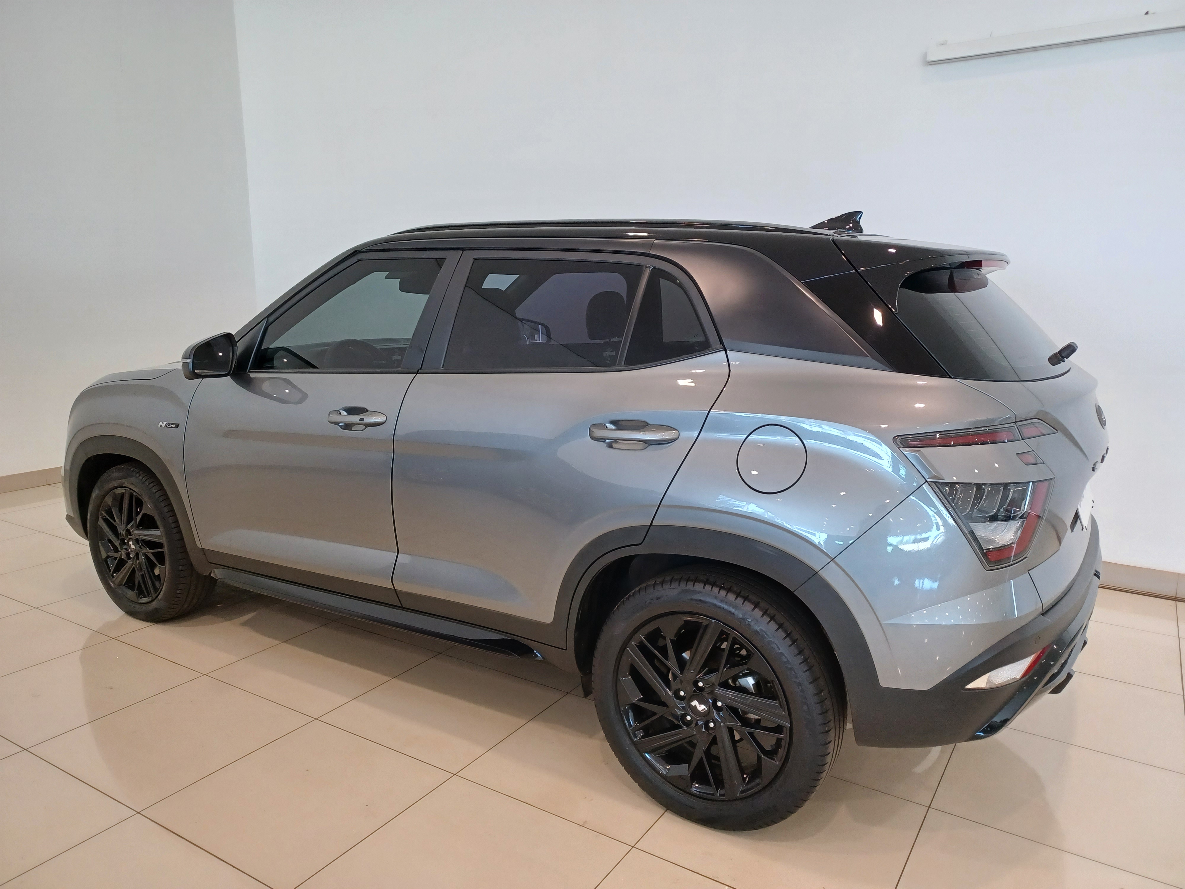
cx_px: 592
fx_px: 856
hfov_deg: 69.4
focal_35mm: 25
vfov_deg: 54.9
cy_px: 444
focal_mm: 4.6
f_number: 1.8
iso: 250
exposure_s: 1/60
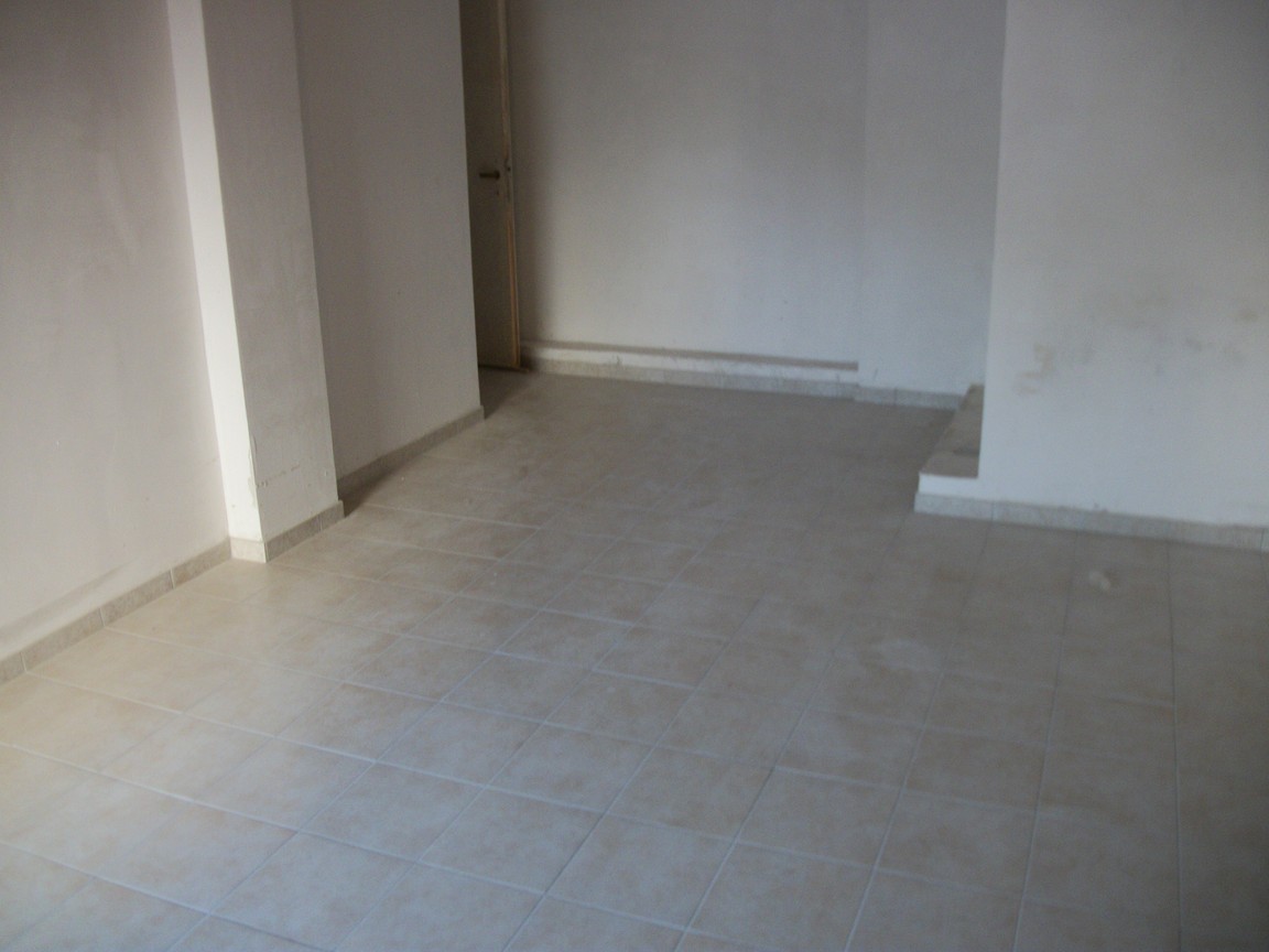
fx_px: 1173
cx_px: 634
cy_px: 476
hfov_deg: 56.8
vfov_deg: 44.2
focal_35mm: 32
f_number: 2.9
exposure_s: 1/30
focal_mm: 5.7
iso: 98
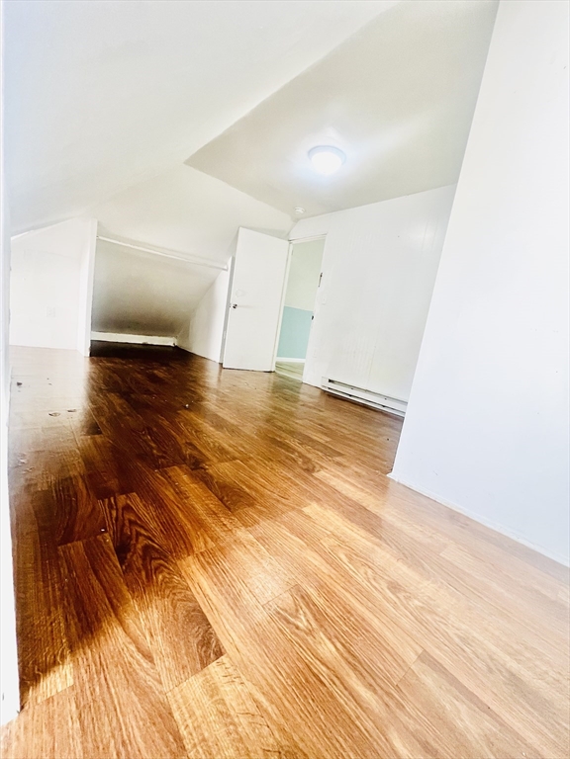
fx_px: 285
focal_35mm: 13
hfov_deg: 89.9
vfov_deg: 106.2
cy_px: 380
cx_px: 285
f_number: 1.8
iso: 200
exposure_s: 1/60
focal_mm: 1.57
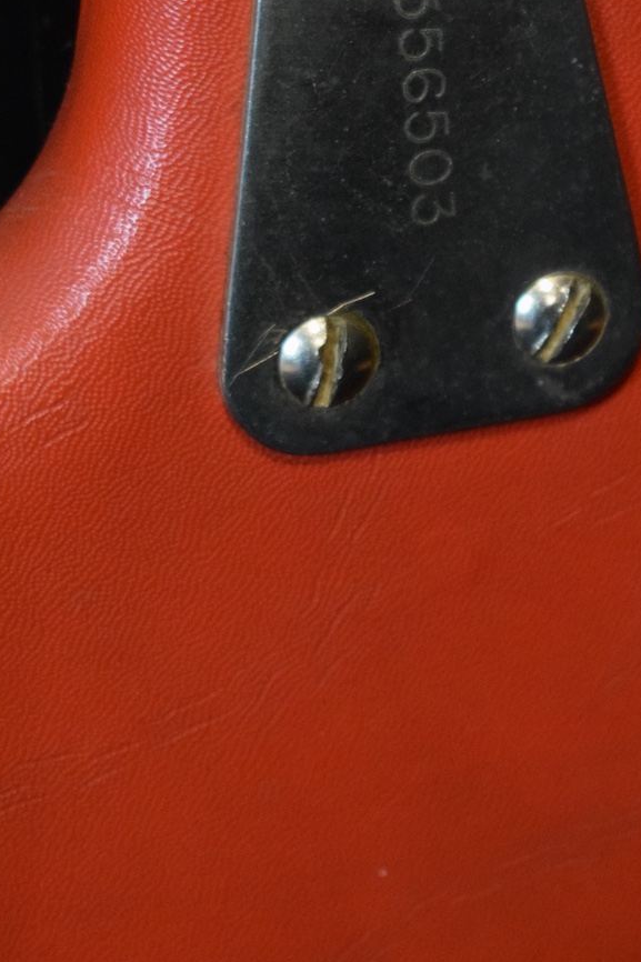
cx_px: 440
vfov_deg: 14.3
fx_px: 3817
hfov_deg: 9.6
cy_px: 198
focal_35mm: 143
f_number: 5.6
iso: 3200
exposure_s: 1/30
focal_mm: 55
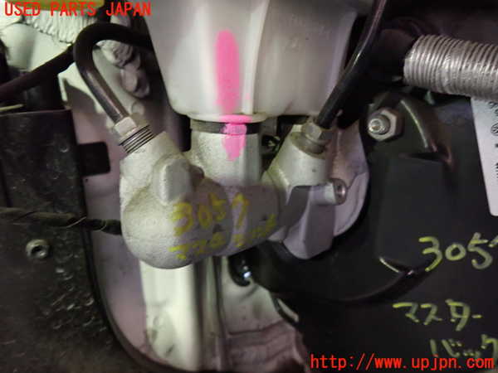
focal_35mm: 25
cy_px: 186
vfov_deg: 54.9
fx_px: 360
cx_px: 249
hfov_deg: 69.4
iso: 800
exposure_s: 1/25
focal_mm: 4.5
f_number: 2
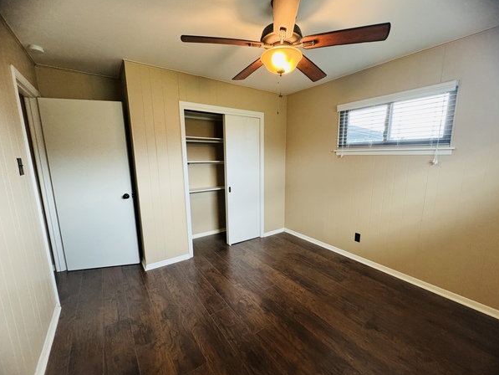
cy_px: 196
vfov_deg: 81.7
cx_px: 262
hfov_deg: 98.1
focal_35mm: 15
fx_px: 216
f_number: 2.2
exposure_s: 1/120
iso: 320
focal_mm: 2.22
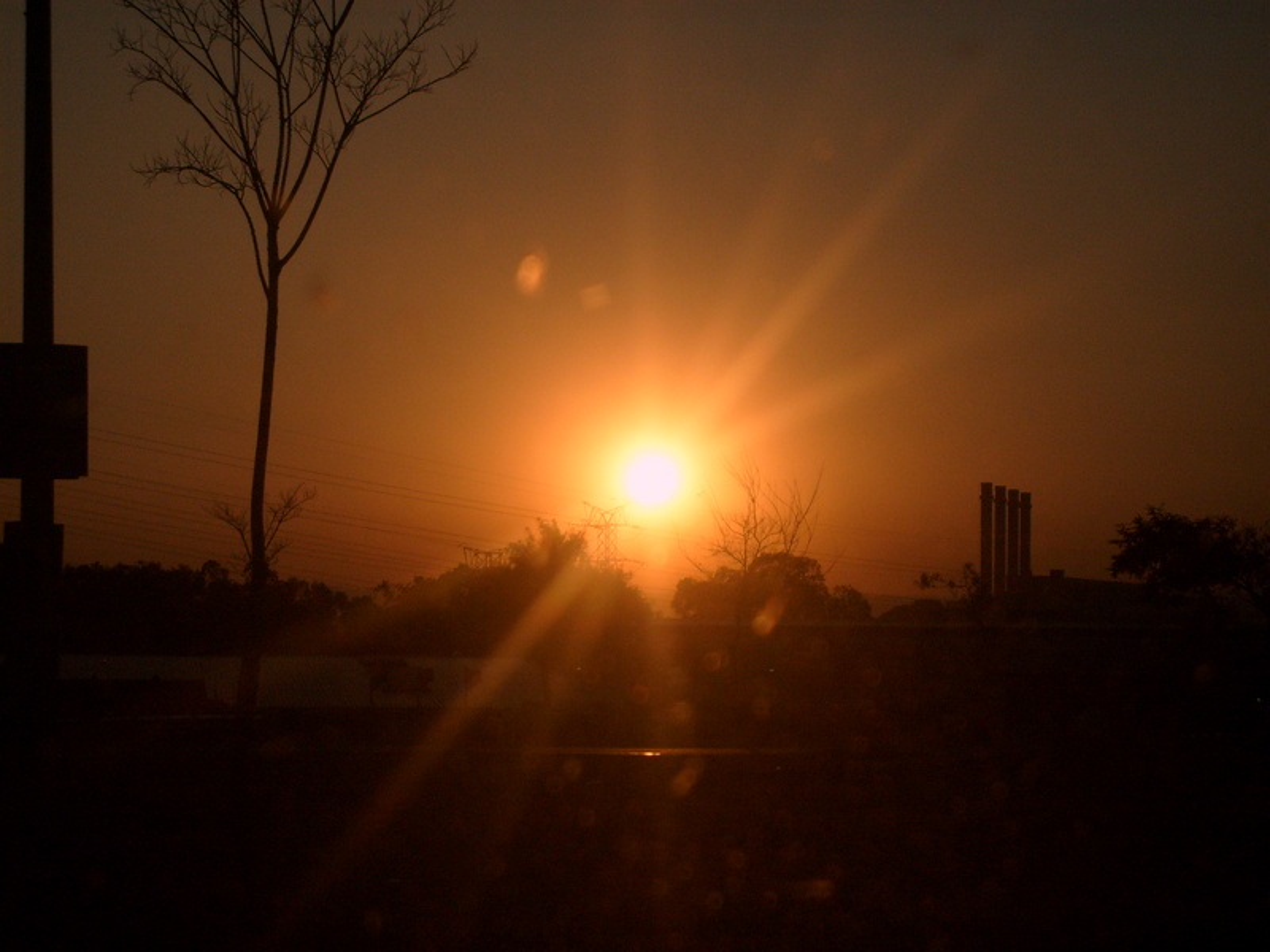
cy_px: 476
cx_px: 635
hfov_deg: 18.5
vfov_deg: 14.0
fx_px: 3889
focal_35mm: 106
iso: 80
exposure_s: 1/500
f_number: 12.4
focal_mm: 17.4
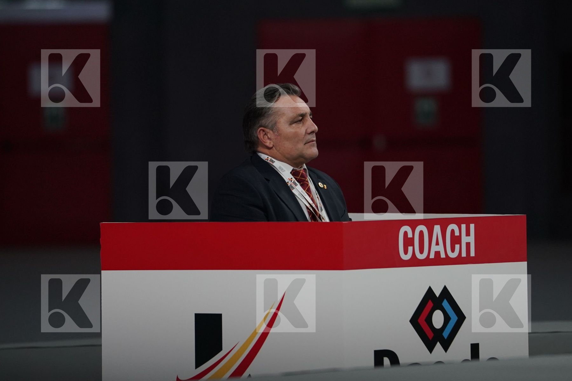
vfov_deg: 4.6
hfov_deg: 6.9
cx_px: 286
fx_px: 4766
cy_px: 190
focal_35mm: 300
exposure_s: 1/1000
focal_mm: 200
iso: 1250
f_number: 2.8
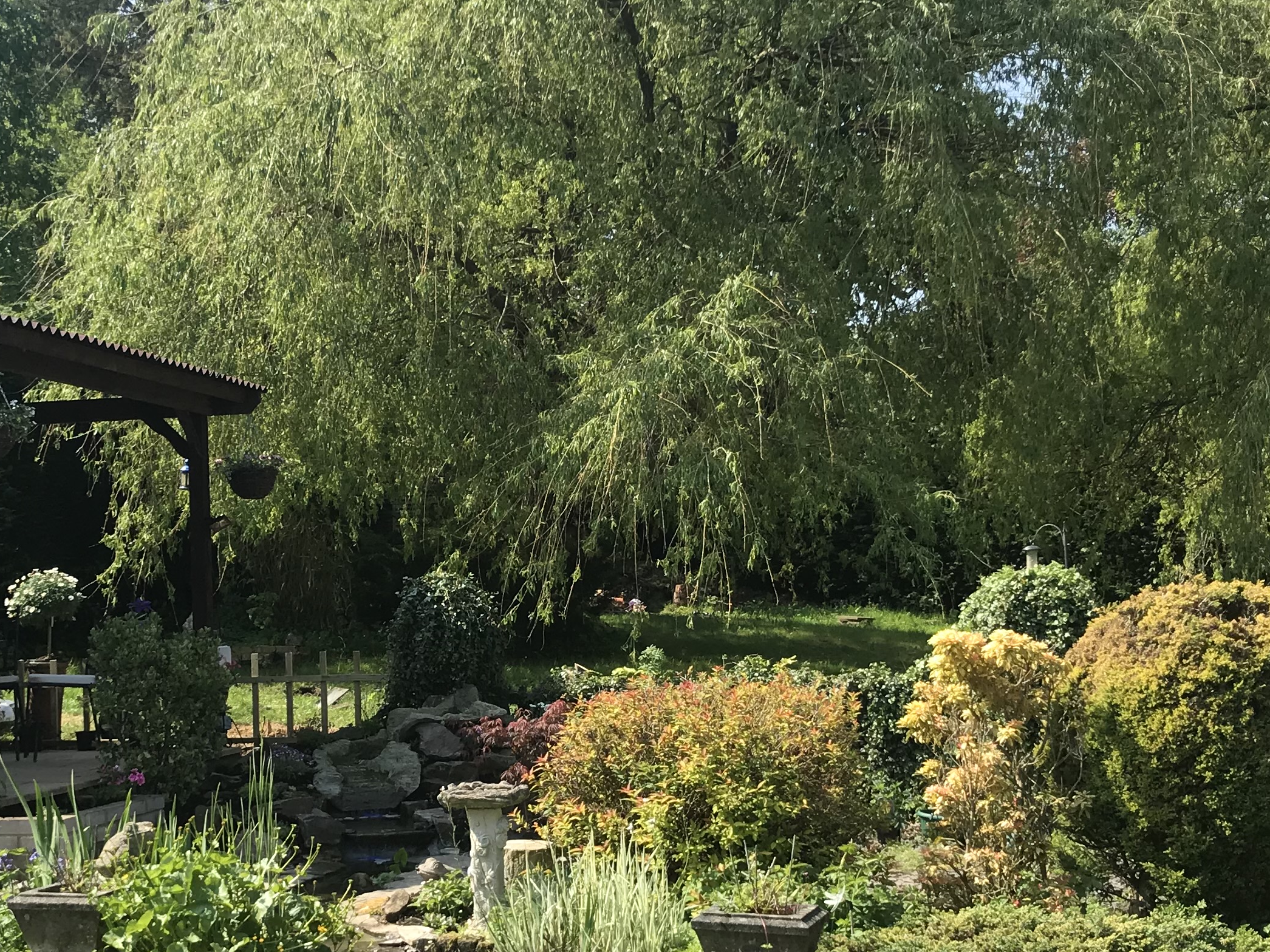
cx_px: 488
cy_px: 597
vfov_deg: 26.9
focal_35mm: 54
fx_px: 1981
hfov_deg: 35.4
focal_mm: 3.99
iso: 20
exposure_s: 1/847
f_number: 1.8
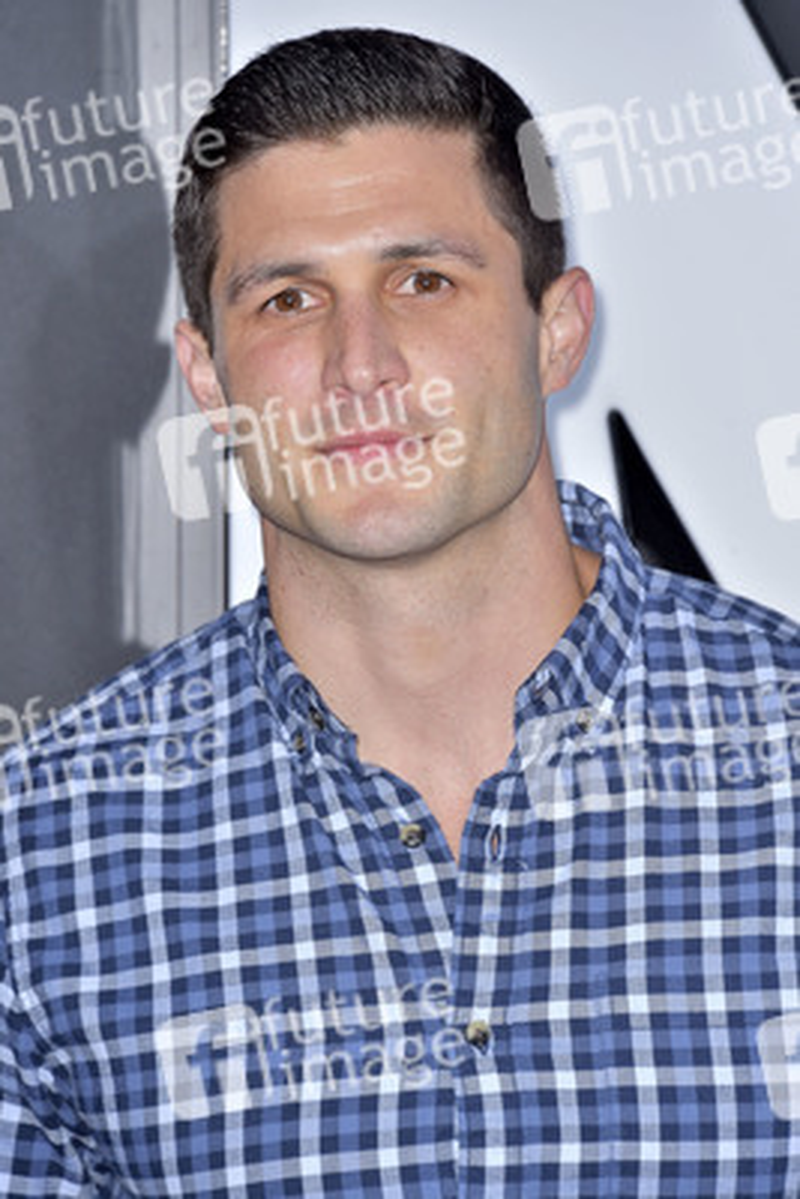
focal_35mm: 300
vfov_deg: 6.9
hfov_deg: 4.6
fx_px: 9991
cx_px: 400
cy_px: 600
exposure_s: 1/250
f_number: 7.1
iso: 200
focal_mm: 300
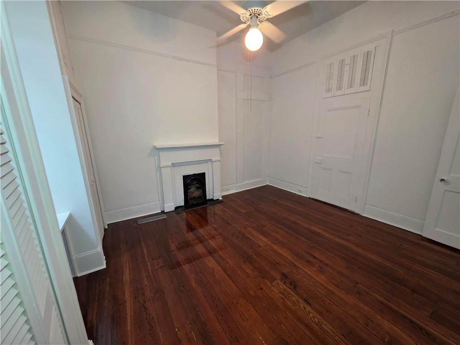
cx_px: 230
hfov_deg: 106.2
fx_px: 173
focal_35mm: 13
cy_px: 172
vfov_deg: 89.9
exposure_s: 1/60
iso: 250
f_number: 1.9
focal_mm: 2.2
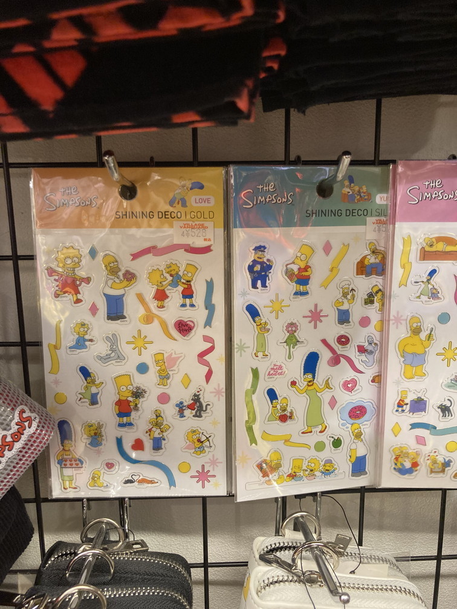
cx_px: 228
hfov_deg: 49.7
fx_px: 493
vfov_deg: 63.4
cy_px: 304
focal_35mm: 28
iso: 160
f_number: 1.8
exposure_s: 1/50
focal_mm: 3.99
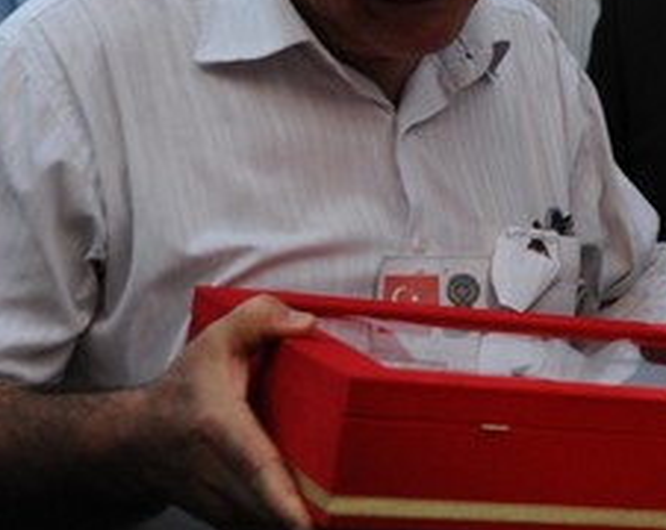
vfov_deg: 13.1
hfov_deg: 16.2
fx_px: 2302
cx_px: 654
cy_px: 186
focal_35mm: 117
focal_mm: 42
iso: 1250
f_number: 4.5
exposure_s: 1/100
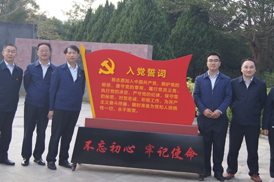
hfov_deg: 36.9
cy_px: 77
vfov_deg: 25.0
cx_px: 153
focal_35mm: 54
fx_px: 410
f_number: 4.5
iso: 100
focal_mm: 28
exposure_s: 1/100
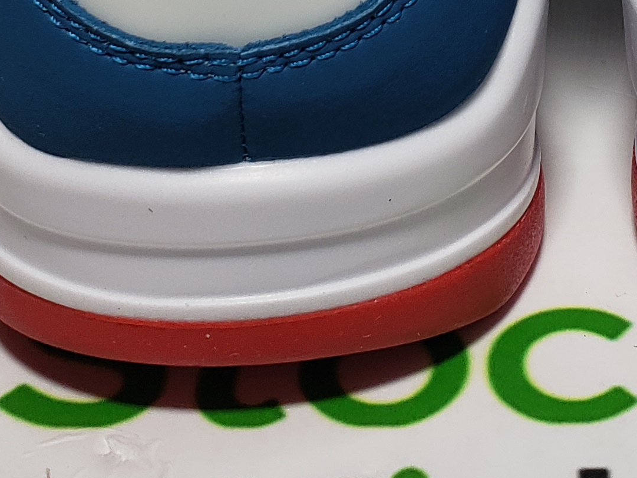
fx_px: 1785
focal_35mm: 97
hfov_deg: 19.9
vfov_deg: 13.8
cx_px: 543
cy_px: -349
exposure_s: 1/208
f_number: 2.4
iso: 50
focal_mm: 4.3
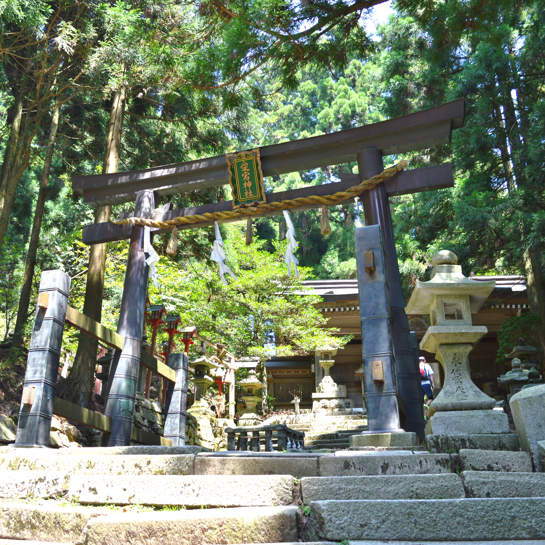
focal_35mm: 35
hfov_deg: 47.1
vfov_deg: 47.2
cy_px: 269
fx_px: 623
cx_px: 236
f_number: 5
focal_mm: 18
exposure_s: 1/100
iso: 100
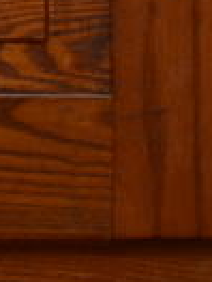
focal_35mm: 720
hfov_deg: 2.1
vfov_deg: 2.8
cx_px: 340
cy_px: -9
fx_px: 5879
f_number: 10
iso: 100
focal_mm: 66
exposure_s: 1/80
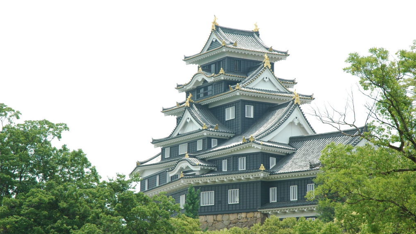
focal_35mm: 111
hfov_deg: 19.3
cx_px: 206
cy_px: 128
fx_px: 1224
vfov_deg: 10.9
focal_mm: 70
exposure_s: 1/200
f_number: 10
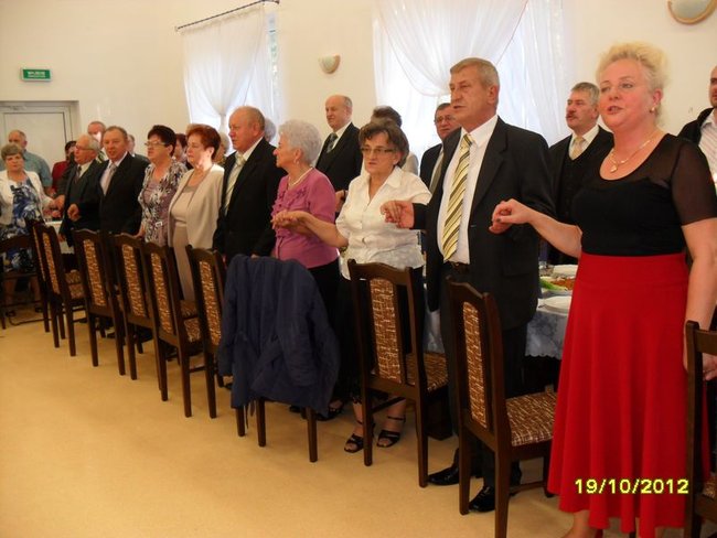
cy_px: 269
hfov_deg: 52.6
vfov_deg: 40.7
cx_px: 358
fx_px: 725
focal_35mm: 35
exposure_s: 1/45
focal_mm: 6.3
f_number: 3
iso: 200
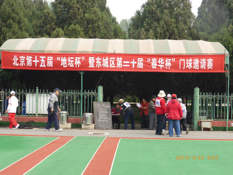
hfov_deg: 28.2
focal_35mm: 69
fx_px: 464
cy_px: 88
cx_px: 116
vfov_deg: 21.3
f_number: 4.9
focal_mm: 11.7
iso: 100
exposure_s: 1/200
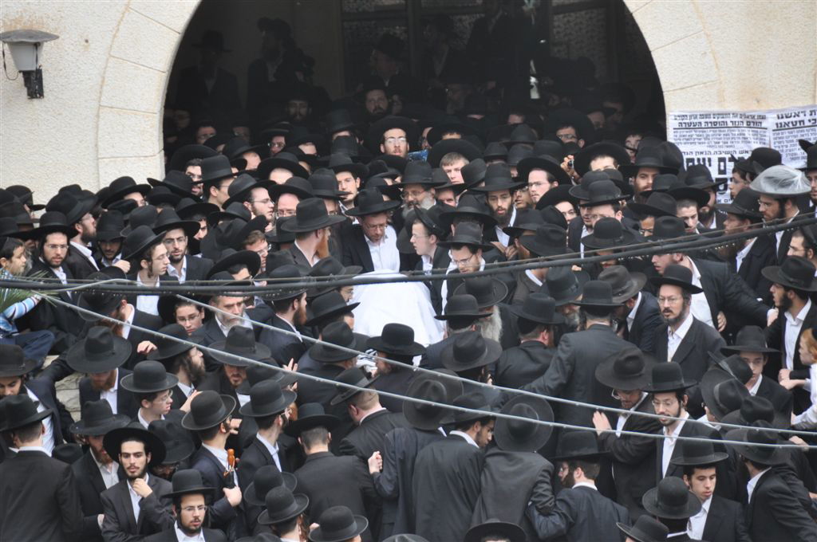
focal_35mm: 300
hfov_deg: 6.9
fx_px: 6800
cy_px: 271
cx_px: 408
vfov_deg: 4.6
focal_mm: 200
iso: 400
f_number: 5.6
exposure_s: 1/125
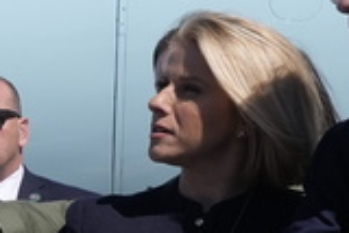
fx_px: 1552
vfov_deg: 8.5
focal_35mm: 160
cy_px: 236
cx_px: -486
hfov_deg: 10.9
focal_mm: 25
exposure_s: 1/1600
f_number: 8
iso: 400
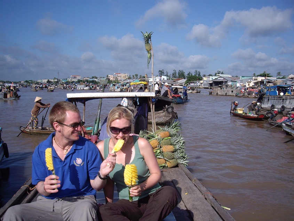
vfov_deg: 37.7
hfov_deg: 49.0
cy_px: 110
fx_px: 323
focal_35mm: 38
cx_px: 147
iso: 64
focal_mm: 6.2
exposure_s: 1/1000
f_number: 4.3
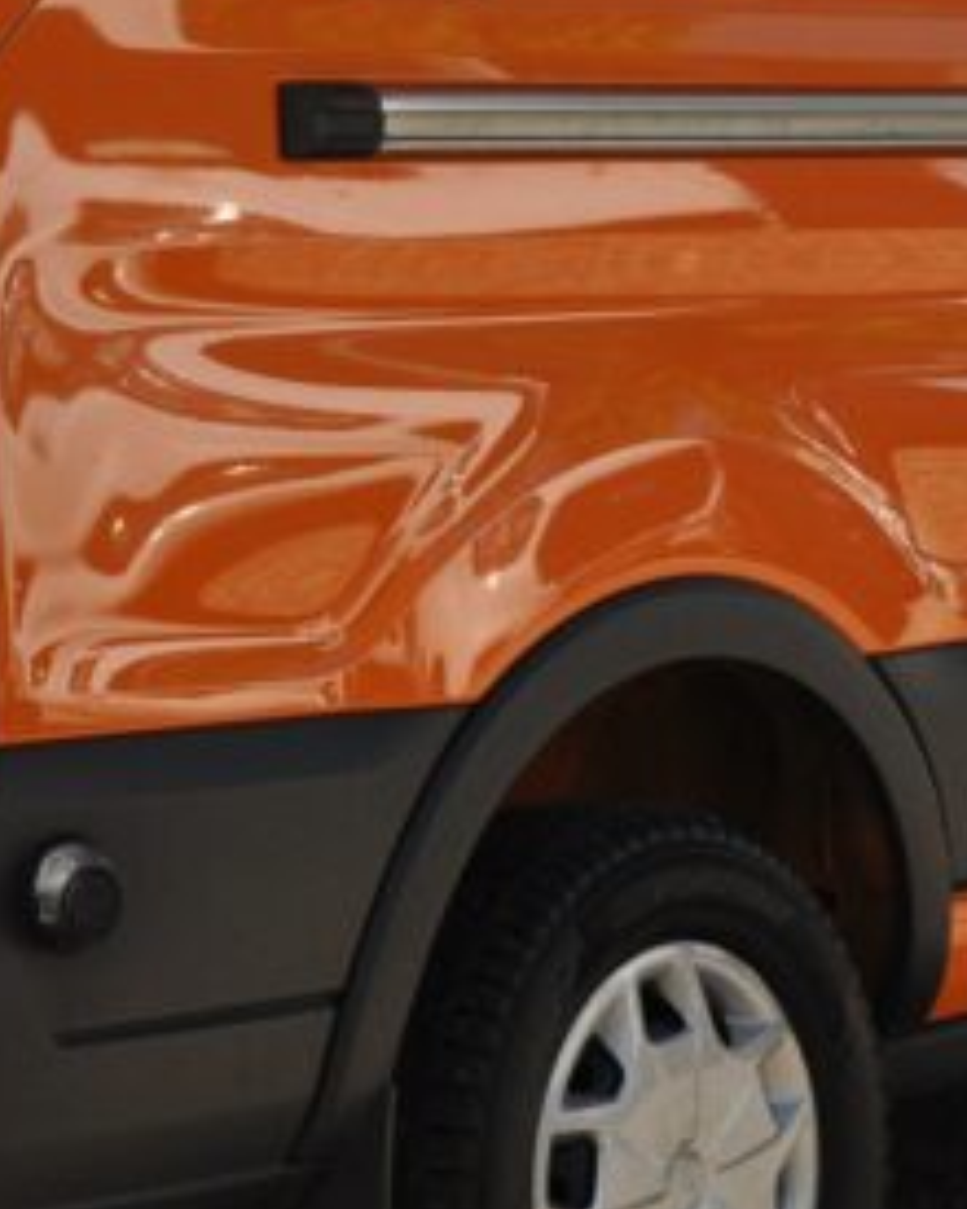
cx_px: 303
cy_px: 101
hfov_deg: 9.8
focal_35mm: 157
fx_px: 5617
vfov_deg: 12.2
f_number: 10
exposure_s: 1/400
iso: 500
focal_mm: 30
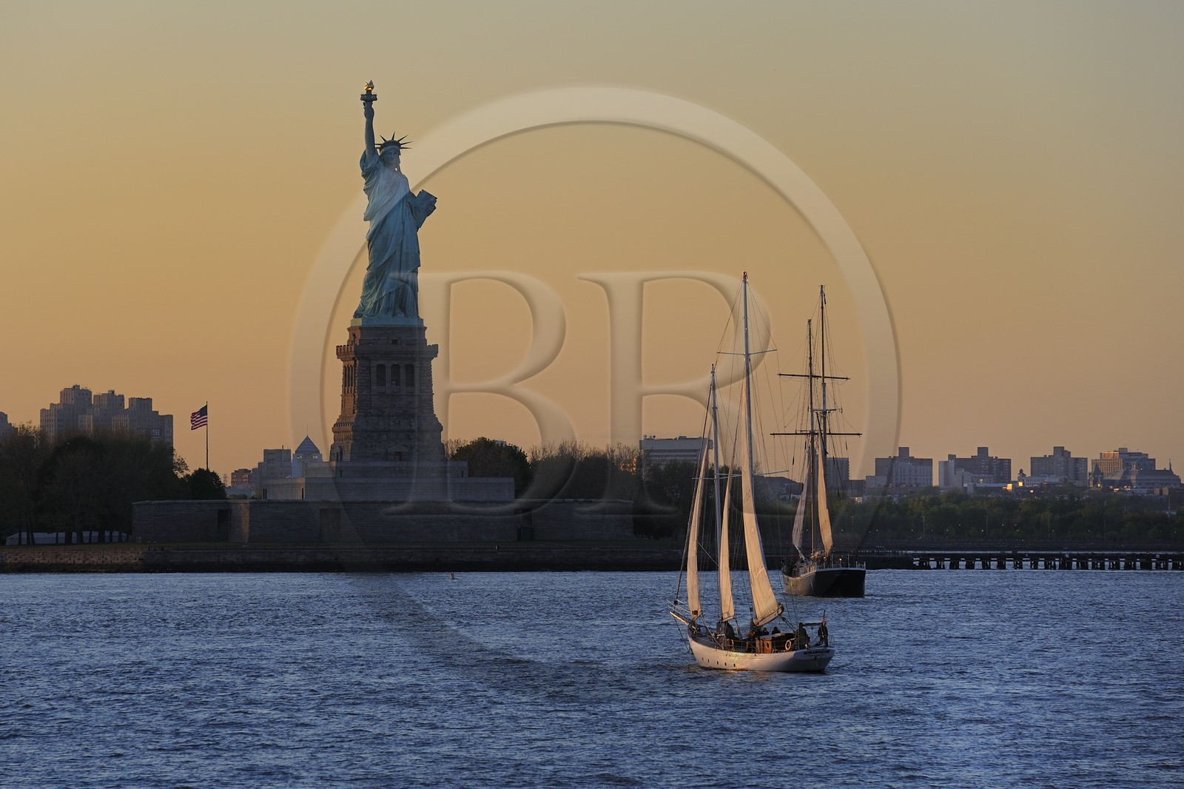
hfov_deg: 10.3
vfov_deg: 6.9
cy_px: 394
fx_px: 6576
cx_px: 592
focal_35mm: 200
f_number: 6.3
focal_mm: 200
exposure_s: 1/320
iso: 400
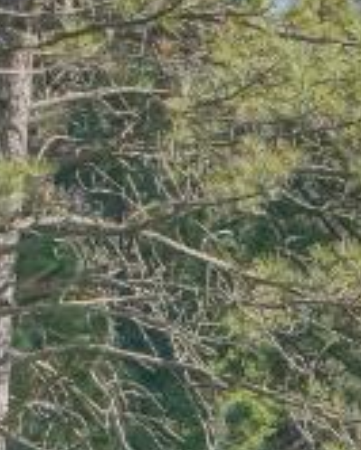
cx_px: 1599
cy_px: 835
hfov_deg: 4.5
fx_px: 4070
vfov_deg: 6.2
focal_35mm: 305
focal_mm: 24
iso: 100
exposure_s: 1/125
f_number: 7.1
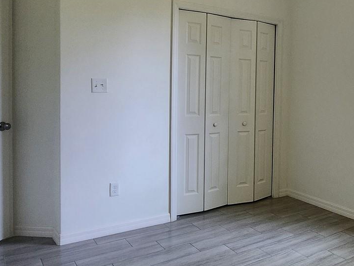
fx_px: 297
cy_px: 109
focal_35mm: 29
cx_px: 299
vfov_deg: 48.0
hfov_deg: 55.8
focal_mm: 1.7
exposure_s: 1/60
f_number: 2.2
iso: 160
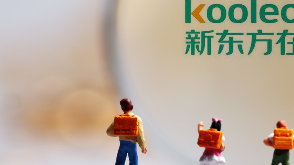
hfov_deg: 6.3
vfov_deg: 3.6
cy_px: 64
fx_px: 2667
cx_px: 260
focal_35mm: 342
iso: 100
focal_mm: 100
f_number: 4
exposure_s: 1/125
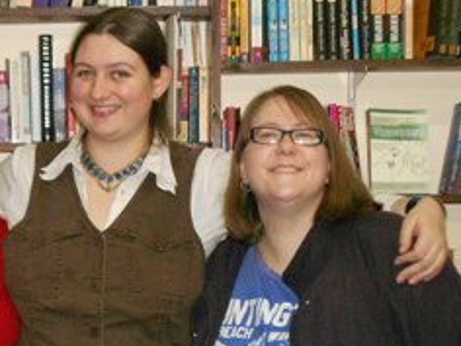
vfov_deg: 15.8
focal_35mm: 93
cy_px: 238
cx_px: 31
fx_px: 1239
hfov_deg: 20.6
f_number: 4.5
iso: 500
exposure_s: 1/60
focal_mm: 8.8
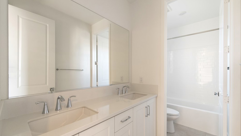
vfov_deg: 70.5
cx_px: 120
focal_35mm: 15
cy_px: 72
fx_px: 96
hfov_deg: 103.0
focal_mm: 14
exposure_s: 1/125
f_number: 2.8
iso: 450
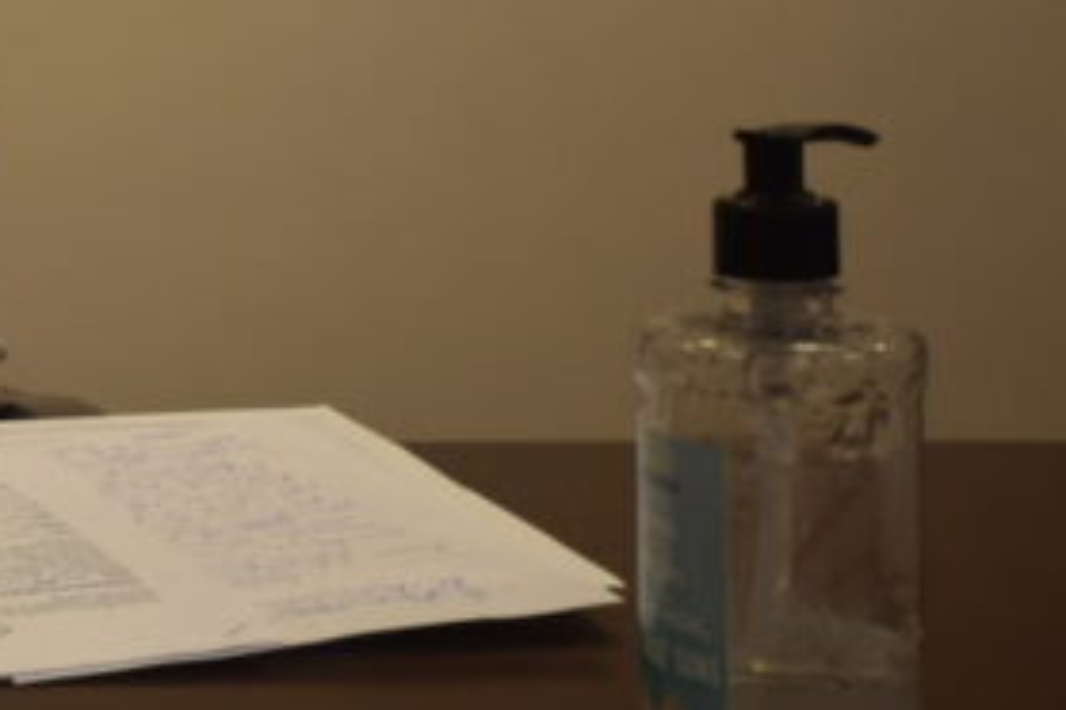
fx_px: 2694
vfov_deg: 14.8
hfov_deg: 20.2
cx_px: -390
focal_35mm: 91
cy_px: -6
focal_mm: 22
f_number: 4.5
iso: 400
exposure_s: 1/80
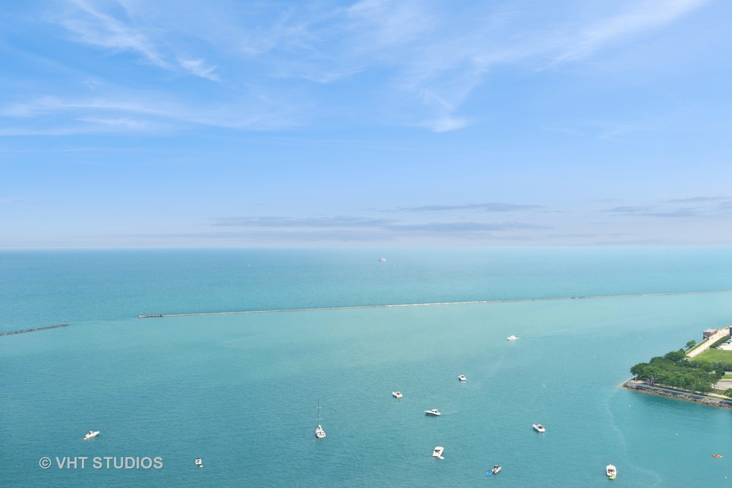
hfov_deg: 49.6
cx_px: 366
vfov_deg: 34.2
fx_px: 793
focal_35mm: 39
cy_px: 244
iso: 200
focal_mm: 26
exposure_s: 1/500
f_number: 8
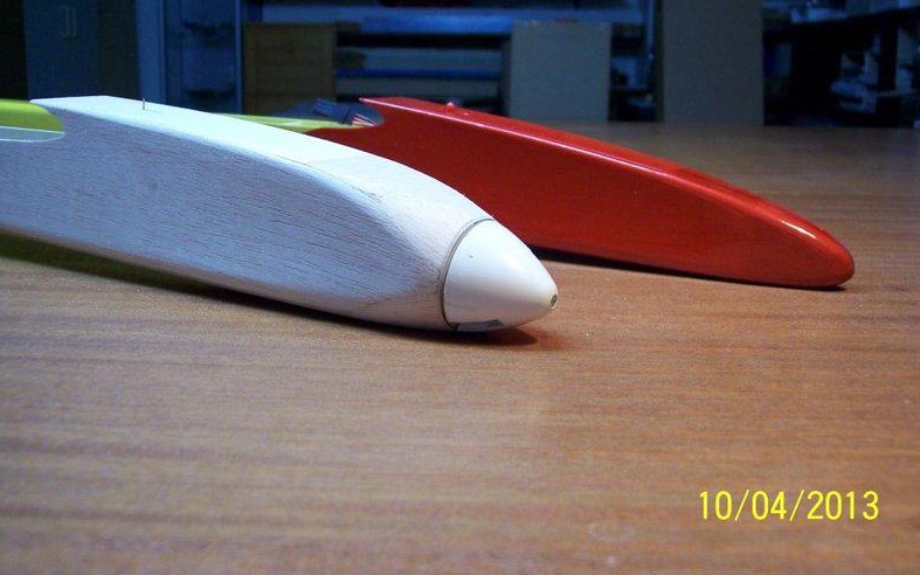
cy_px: 243
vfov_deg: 30.5
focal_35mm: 42
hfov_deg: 47.2
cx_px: 462
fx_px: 1053
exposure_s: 1/15
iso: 200
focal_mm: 8
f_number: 3.4
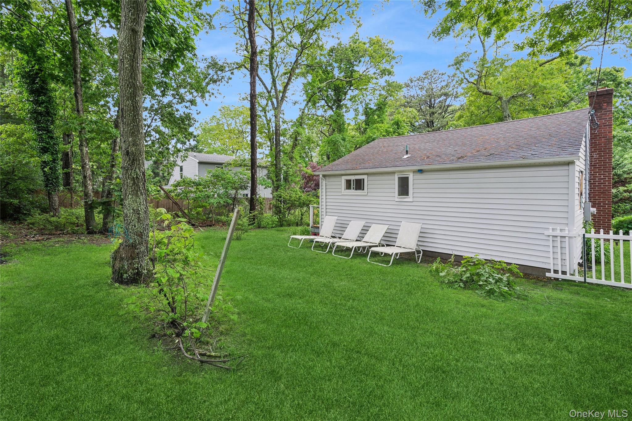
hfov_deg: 96.8
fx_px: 281
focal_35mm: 16
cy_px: 210
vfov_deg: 73.7
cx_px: 316
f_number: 10
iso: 250
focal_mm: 16
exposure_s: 1/40
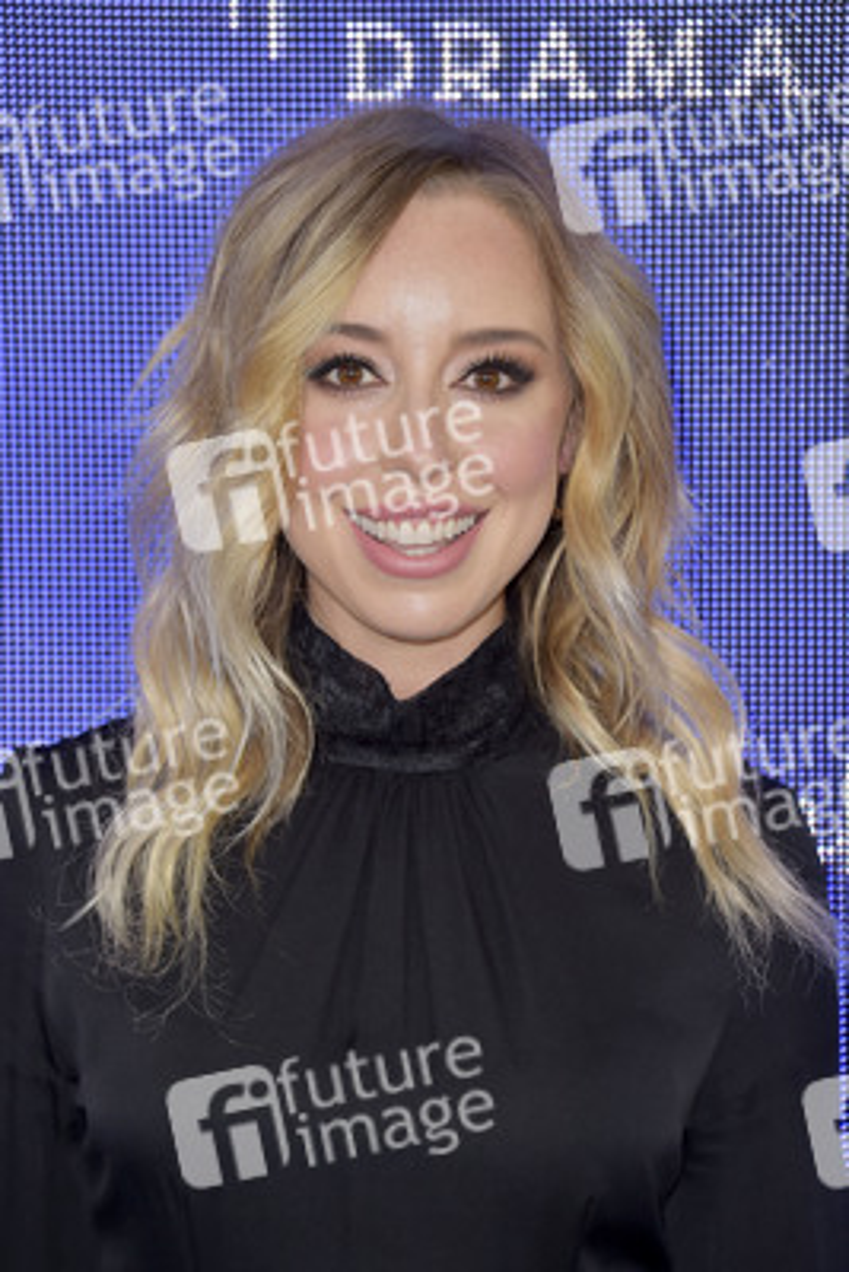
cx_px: 424
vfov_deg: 10.8
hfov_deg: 7.2
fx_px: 6715
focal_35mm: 190
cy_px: 636
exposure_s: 1/250
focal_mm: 190
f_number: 7.1
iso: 320
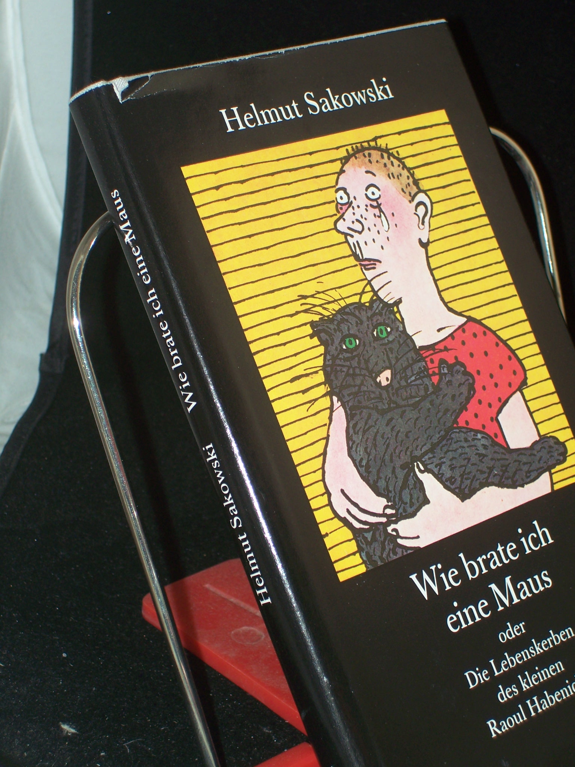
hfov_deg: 14.5
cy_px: 384
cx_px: 288
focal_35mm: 102
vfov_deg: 19.3
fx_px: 2259
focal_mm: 16.8
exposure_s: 1/100
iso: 80
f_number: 4.6
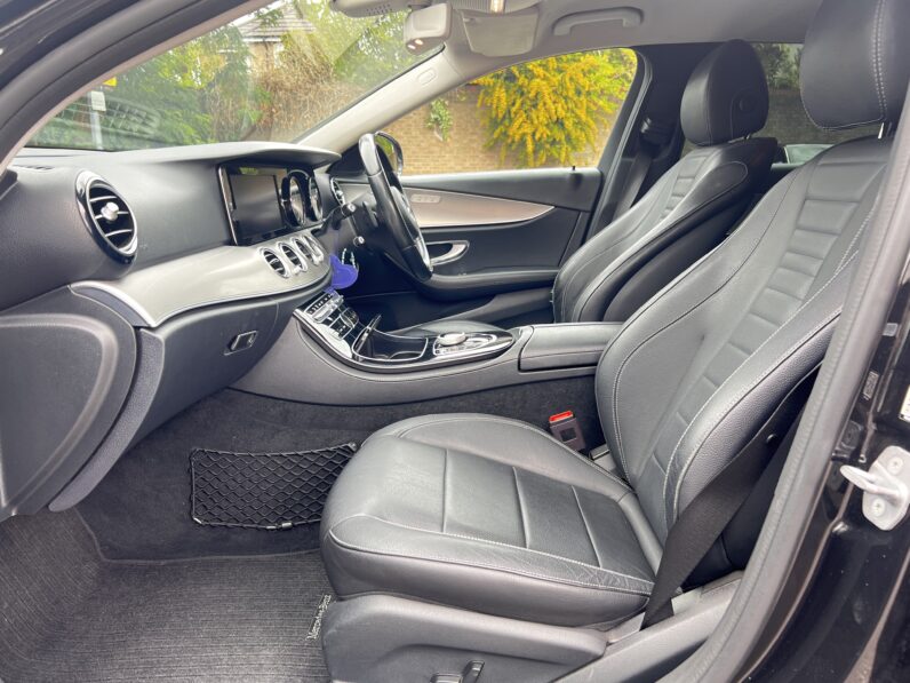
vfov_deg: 53.1
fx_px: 683
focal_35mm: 26
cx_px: 455
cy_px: 342
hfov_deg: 67.3
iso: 80
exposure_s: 1/121
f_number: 1.5
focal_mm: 5.7
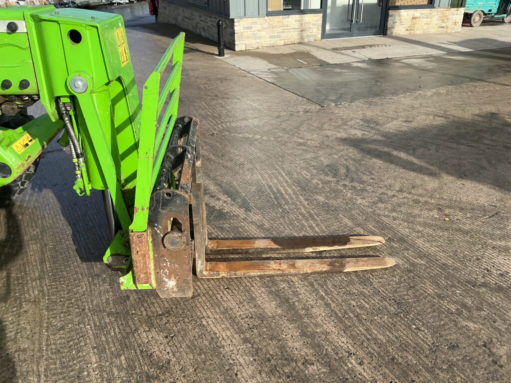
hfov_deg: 63.4
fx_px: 413
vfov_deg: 49.7
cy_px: 192
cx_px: 256
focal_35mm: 28
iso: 25
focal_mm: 3
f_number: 1.8
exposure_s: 1/1342
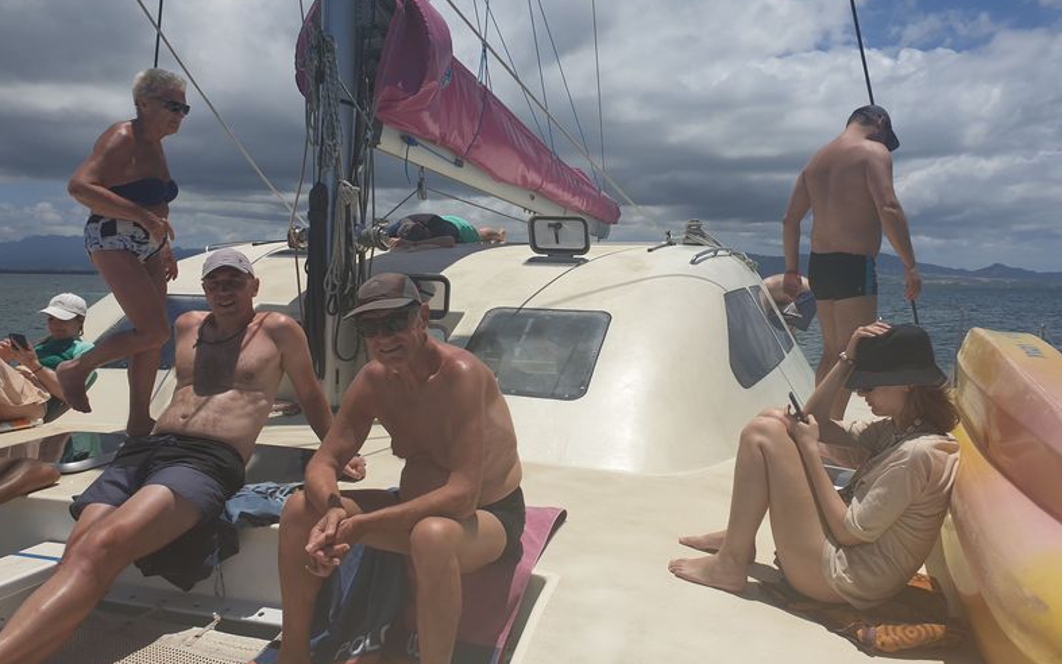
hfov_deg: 66.5
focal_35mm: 28
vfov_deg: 44.5
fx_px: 810
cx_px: 537
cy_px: 344
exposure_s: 1/3831
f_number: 2.4
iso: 50
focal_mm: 4.3
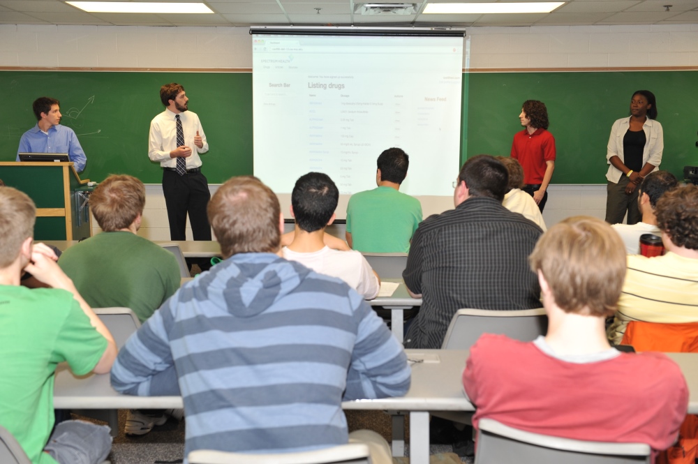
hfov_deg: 50.7
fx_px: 736
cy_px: 232
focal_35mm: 38
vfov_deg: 35.0
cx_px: 349
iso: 560
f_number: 5
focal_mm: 38
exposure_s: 1/60
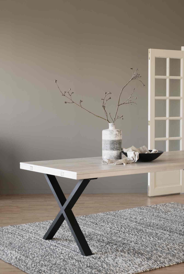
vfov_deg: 31.8
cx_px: 92
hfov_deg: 21.7
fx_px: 480
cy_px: 137
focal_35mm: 63
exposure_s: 1/2.5
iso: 200
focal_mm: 63
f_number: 10
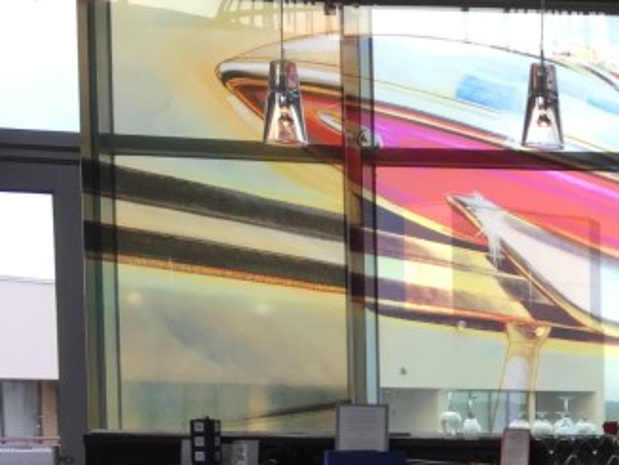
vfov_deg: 15.7
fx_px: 1628
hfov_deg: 18.8
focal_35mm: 91
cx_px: 951
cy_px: 533
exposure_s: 1/203
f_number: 2.2
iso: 32
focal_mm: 4.15
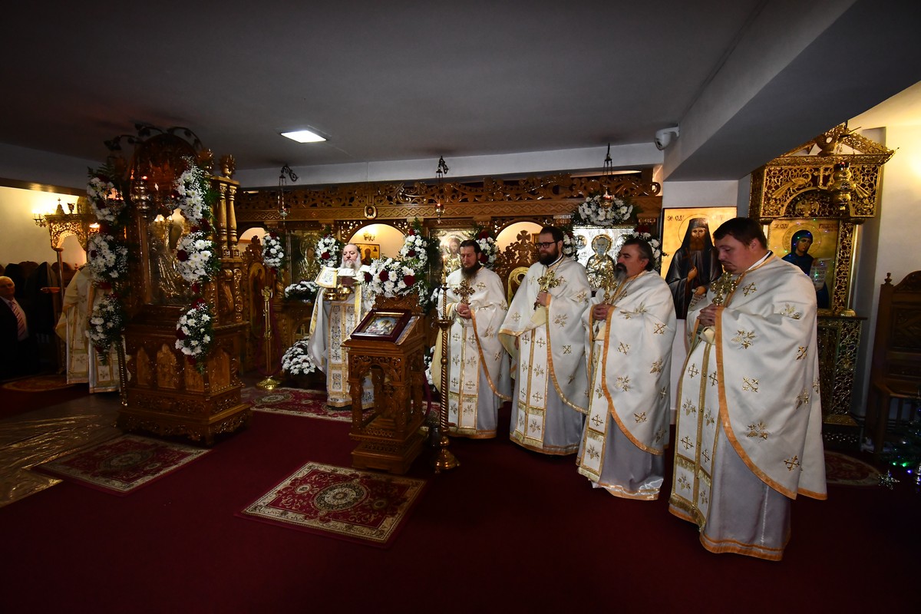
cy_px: 307
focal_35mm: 15
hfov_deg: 100.4
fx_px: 384
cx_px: 460
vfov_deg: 77.3
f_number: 4.5
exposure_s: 1/60
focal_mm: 10
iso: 3200
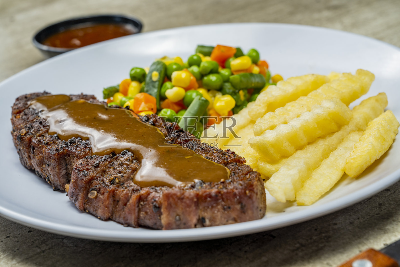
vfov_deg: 19.5
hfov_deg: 28.8
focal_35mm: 70
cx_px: 200
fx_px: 778
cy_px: 134
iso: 100
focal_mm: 70
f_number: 10
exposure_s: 1/200
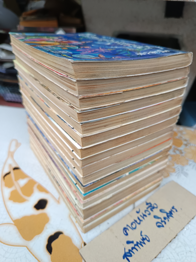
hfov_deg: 56.8
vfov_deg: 71.6
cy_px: 131
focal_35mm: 24
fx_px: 181
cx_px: 98
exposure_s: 1/50
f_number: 1.7
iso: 158
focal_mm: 5.31
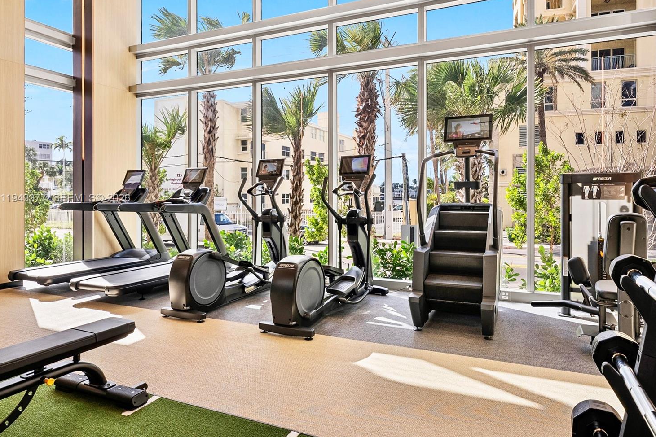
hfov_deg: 76.0
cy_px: 199
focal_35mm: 23
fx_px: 419
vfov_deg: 55.0
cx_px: 350
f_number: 8
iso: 400
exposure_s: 1/80
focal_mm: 14
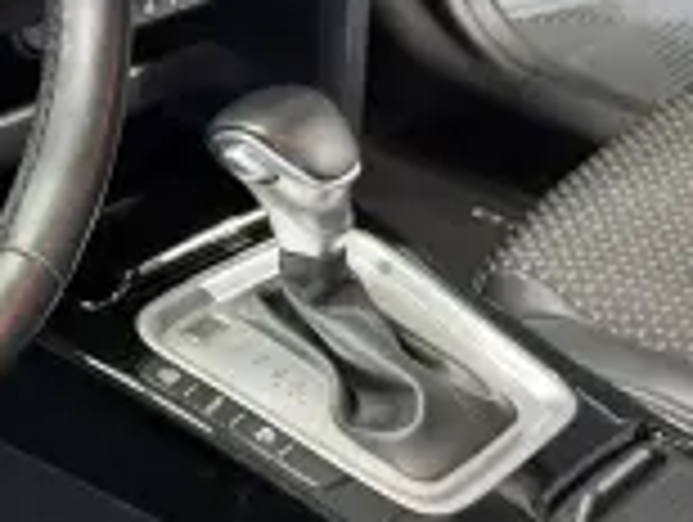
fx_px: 2246
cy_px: -50
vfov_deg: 13.0
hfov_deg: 16.9
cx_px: -108
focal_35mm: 112
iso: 400
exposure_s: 1/25
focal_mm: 6.76
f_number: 1.78
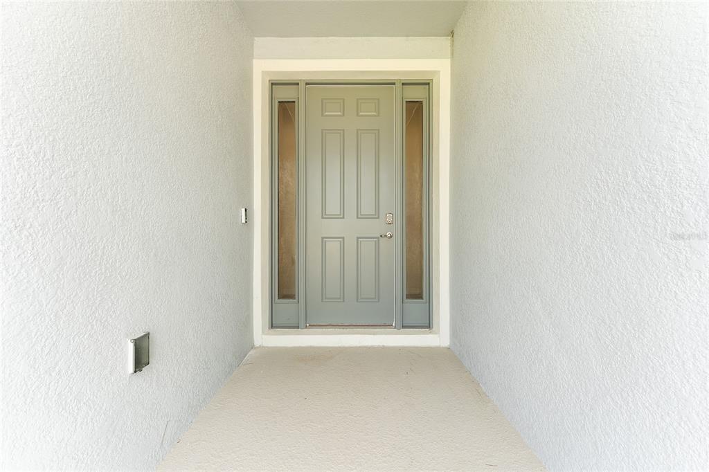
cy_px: 236
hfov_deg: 104.3
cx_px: 354
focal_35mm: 14
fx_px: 276
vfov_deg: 81.2
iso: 500
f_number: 7.1
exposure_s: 1/100
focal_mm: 14
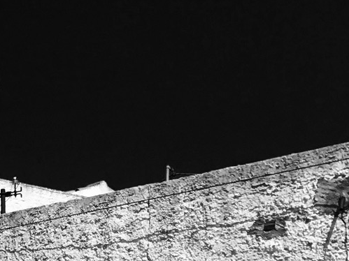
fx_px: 1159
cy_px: 416
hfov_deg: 15.3
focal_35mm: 115
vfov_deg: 12.1
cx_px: -238
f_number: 1.8
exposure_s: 1/4808
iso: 20
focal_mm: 3.99
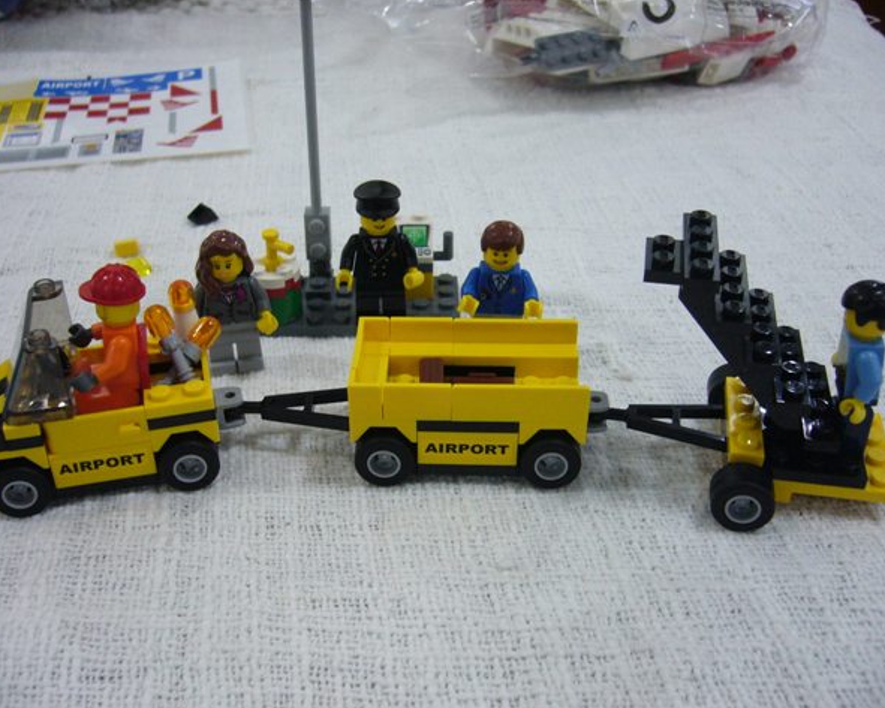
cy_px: 353
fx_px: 969
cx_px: 439
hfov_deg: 49.1
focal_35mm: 37
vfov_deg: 40.1
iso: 200
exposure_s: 1/13
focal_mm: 5.8
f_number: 2.8
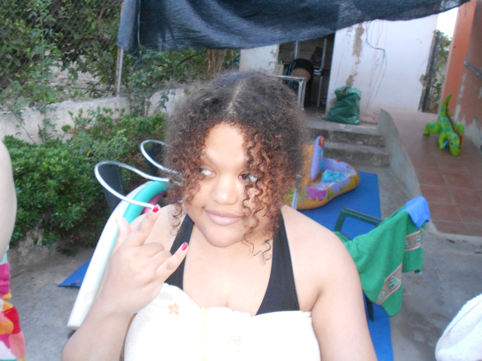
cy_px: 180
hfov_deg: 56.8
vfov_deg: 44.2
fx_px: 446
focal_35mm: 32
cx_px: 241
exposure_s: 1/6
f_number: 3.6
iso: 400
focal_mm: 6
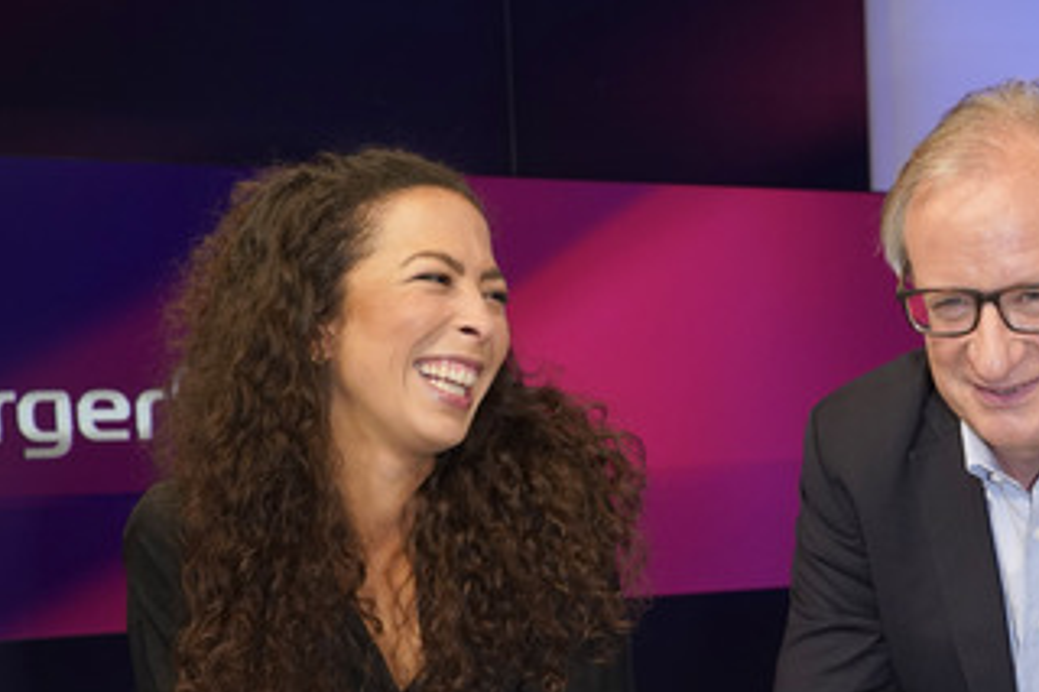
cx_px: 729
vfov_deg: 24.4
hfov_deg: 35.7
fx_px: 1586
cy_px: 484
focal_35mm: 55
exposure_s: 1/160
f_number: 5.6
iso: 2000
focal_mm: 39
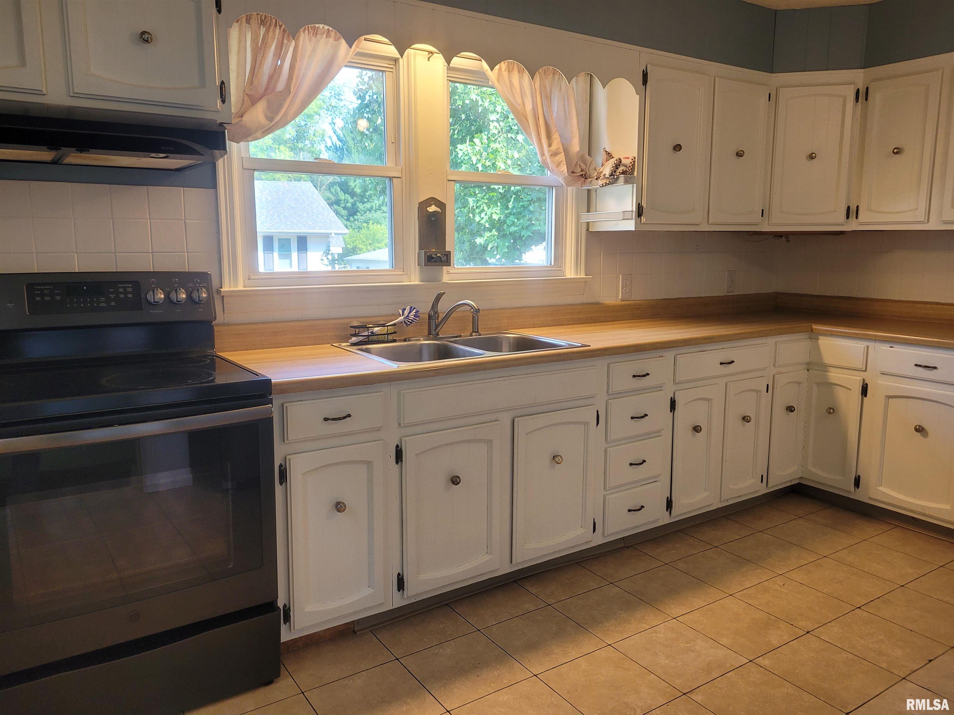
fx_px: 717
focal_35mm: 26
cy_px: 358
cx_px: 477
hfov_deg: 67.3
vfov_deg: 53.1
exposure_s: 1/120
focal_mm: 5.4
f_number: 1.8
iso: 125
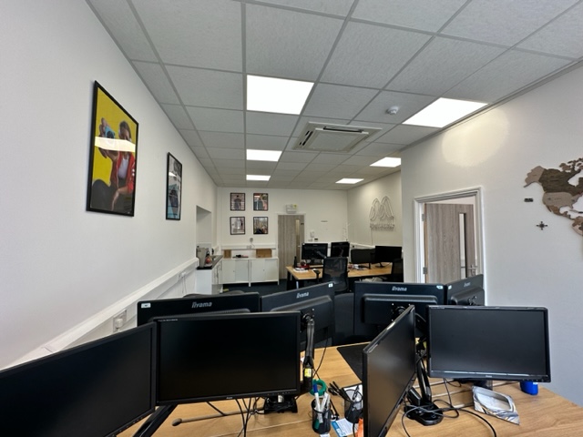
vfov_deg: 85.7
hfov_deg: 102.1
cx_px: 292
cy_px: 218
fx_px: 236
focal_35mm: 14
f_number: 2.2
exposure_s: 1/100
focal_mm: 2.22
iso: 50
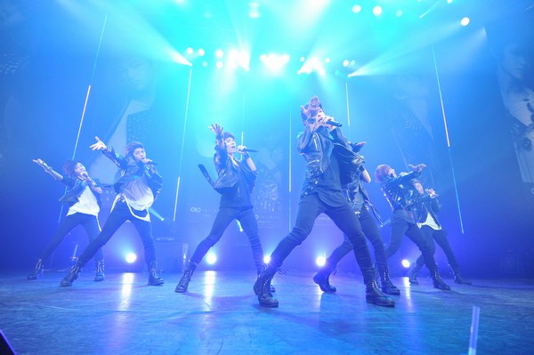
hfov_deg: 90.0
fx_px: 267
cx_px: 267
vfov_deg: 67.3
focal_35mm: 18
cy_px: 178
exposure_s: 1/400
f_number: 6.3
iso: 6400
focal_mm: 18
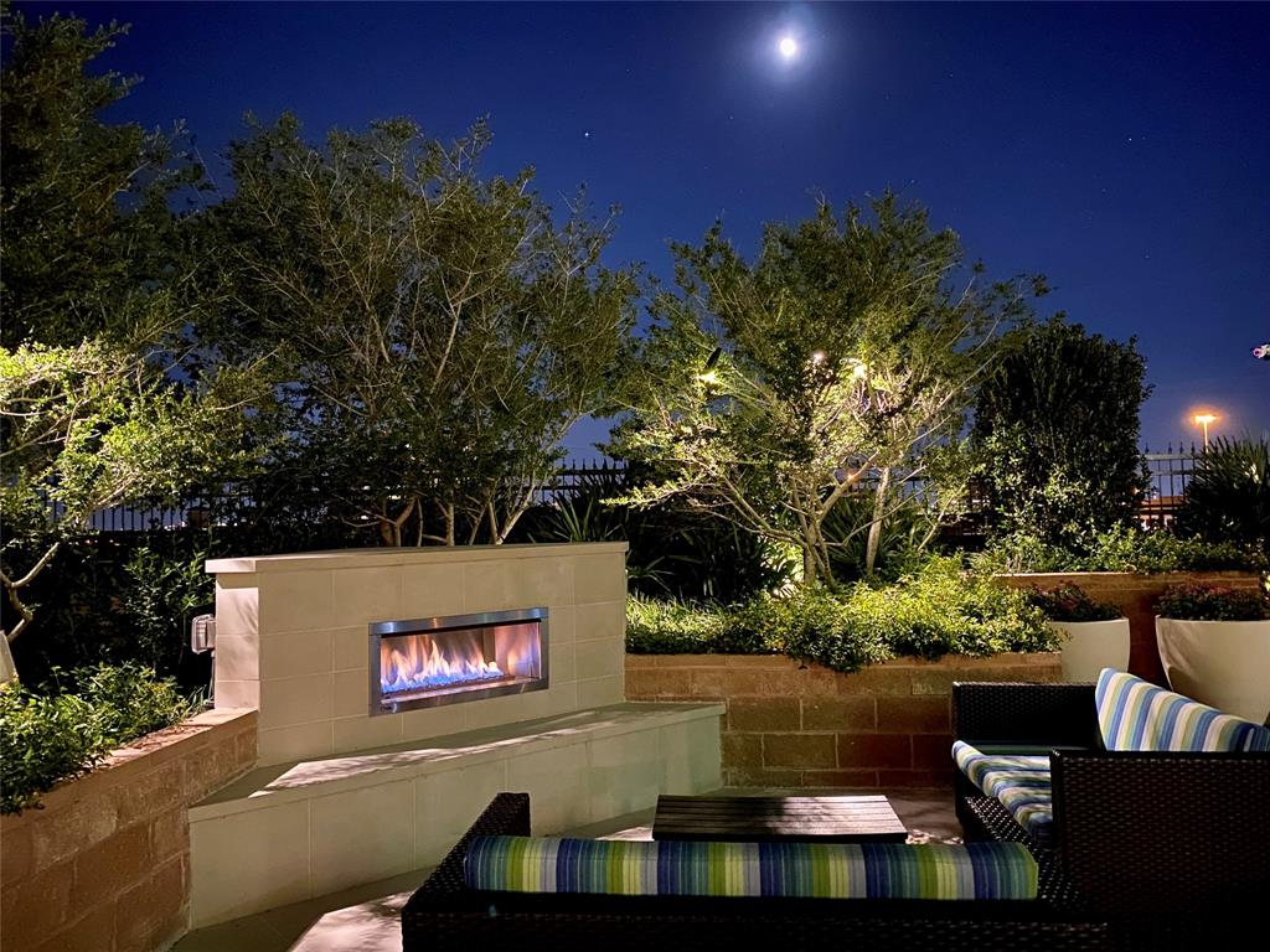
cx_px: 635
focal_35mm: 26
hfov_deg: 67.3
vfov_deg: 53.1
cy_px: 476
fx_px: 954
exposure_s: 1/8
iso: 1250
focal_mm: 4.25
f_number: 1.8
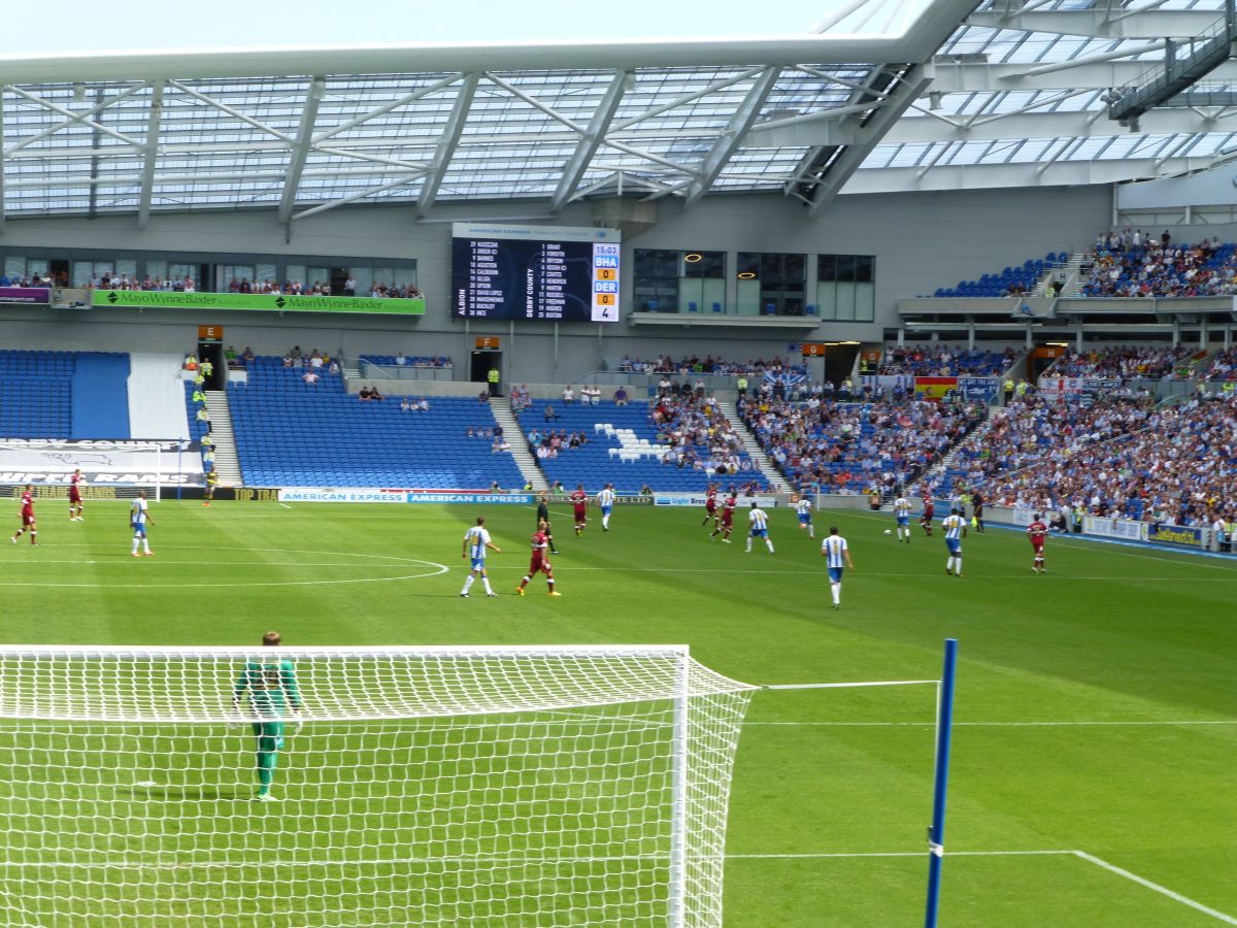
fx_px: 2823
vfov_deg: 18.7
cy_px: 464
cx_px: 618
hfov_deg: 24.7
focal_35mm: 79
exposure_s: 1/250
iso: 100
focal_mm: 14.2
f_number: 5.1
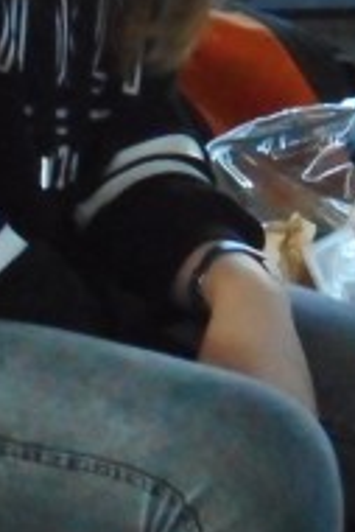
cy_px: 207
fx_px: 3632
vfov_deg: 8.4
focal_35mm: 246
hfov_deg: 5.6
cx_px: 302
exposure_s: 1/30
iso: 560
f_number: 4.7
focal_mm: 7.9
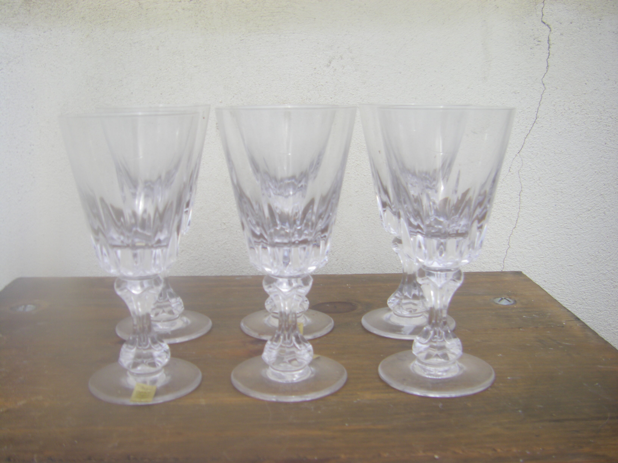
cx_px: 309
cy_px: 232
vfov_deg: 37.7
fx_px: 678
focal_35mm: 38
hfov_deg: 49.0
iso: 64
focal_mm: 6.3
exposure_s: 1/100
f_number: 7
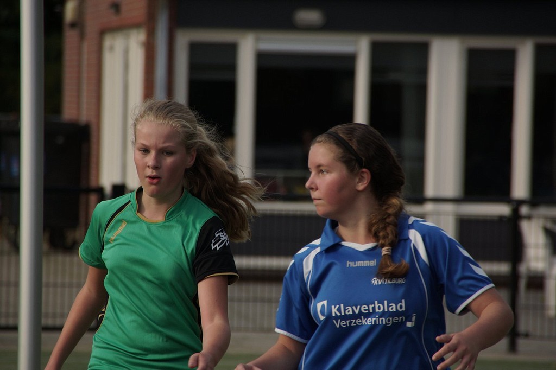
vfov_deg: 3.7
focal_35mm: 375
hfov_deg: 5.5
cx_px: 278
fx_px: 5789
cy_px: 185
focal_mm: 250
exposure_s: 1/640
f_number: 7.1
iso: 200
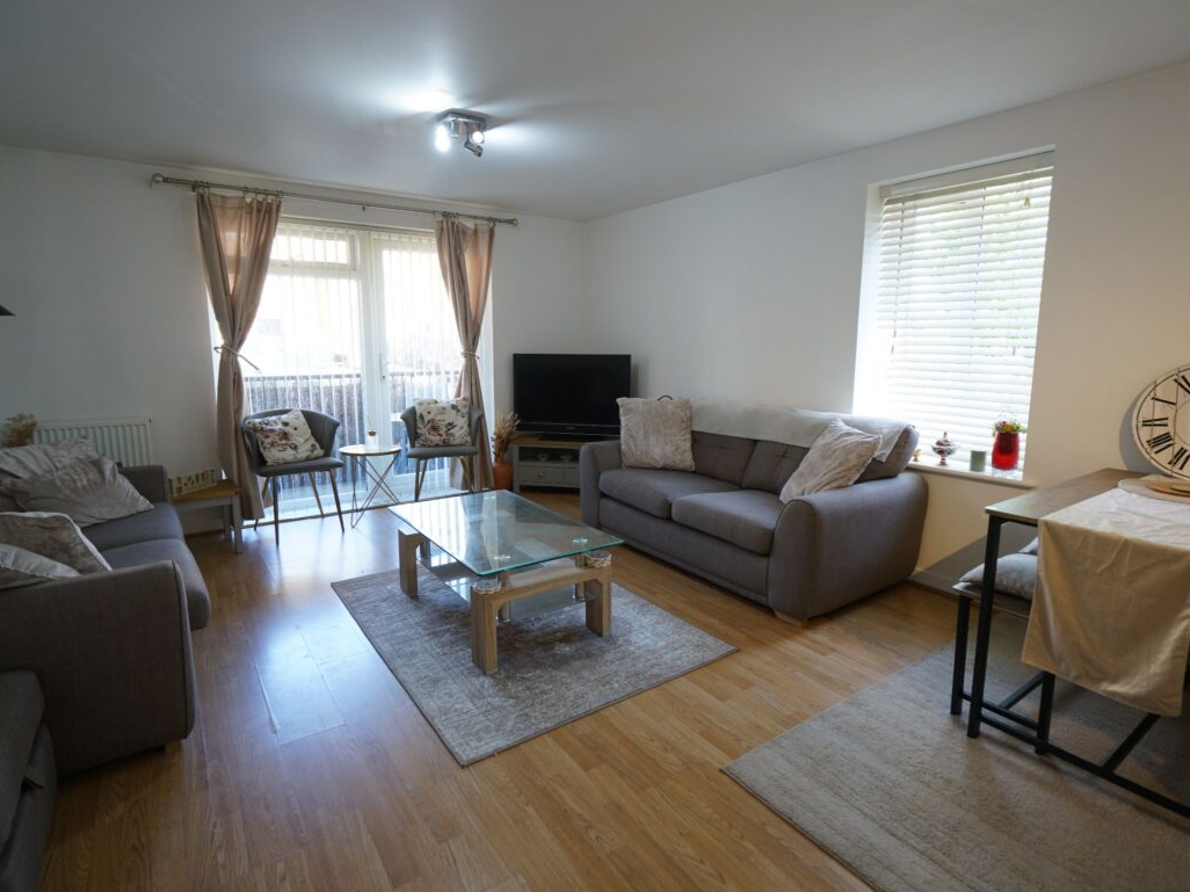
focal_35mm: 18
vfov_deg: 71.6
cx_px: 608
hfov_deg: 87.8
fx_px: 619
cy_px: 432
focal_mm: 16
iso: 400
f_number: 4
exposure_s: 1/50
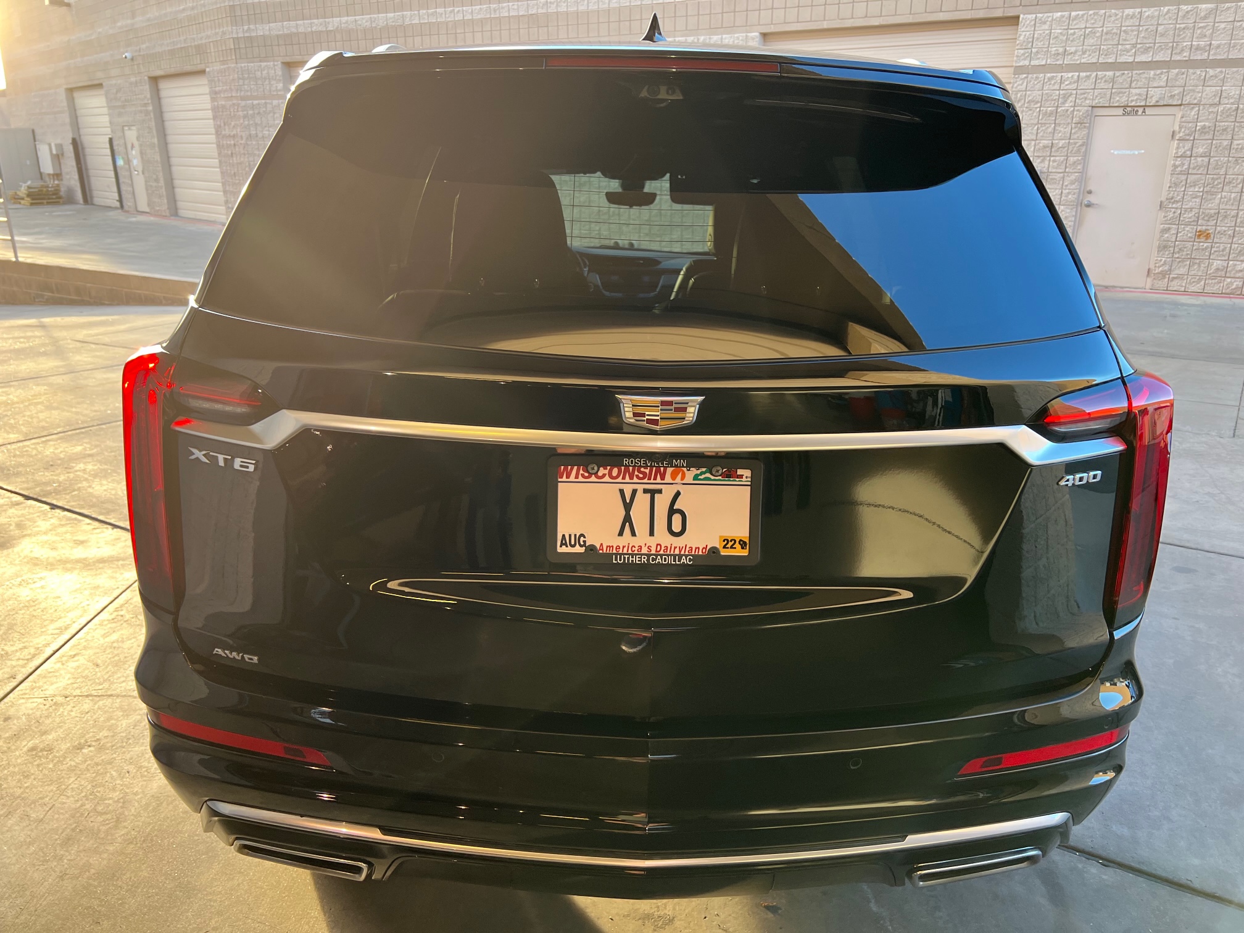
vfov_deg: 53.1
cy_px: 466
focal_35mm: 26
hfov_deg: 67.3
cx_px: 622
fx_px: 934
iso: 100
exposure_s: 1/121
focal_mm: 5.7
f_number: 1.5
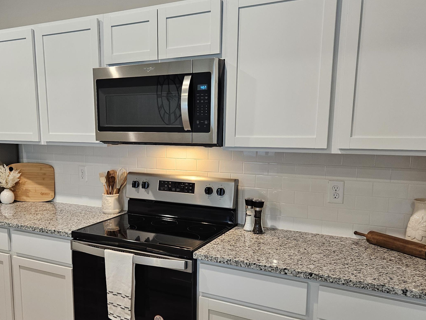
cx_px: 168
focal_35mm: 34
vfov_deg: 41.7
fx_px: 418
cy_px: 184
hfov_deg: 53.5
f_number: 1.8
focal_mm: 5.4
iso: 320
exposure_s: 1/120
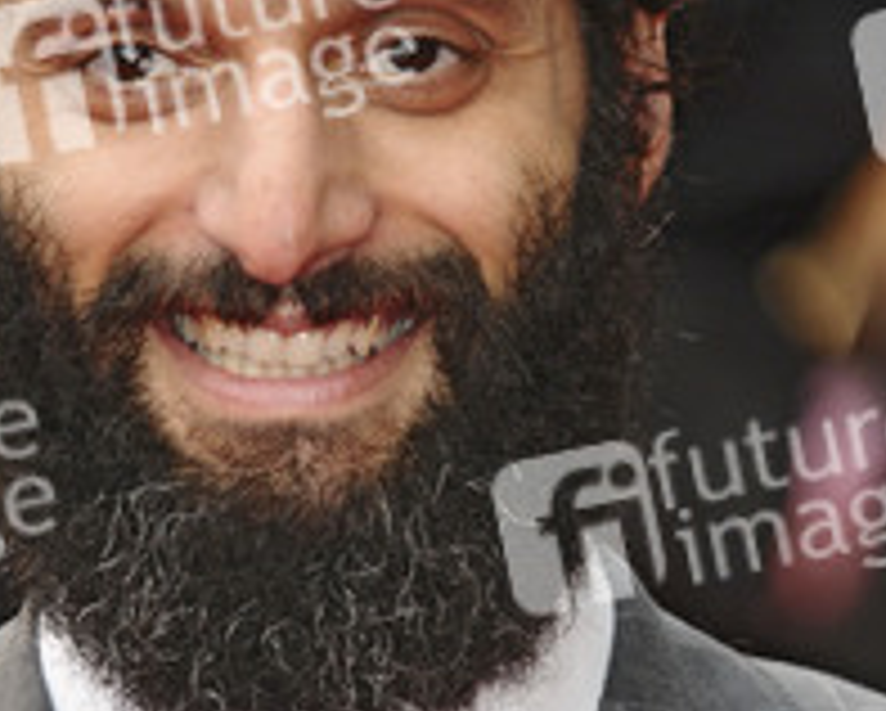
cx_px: 317
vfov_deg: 3.5
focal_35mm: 443
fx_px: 11627
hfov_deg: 4.4
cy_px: 284
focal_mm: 155
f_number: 4.5
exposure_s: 1/200
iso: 640
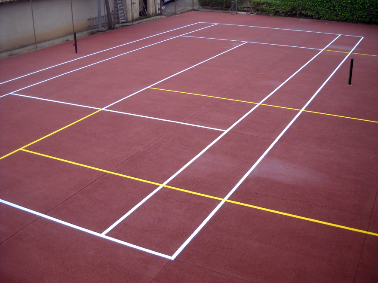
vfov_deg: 34.3
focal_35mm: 42
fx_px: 459
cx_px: 192
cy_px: 139
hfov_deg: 44.8
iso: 64
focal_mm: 6.72
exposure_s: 1/141
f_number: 5.5
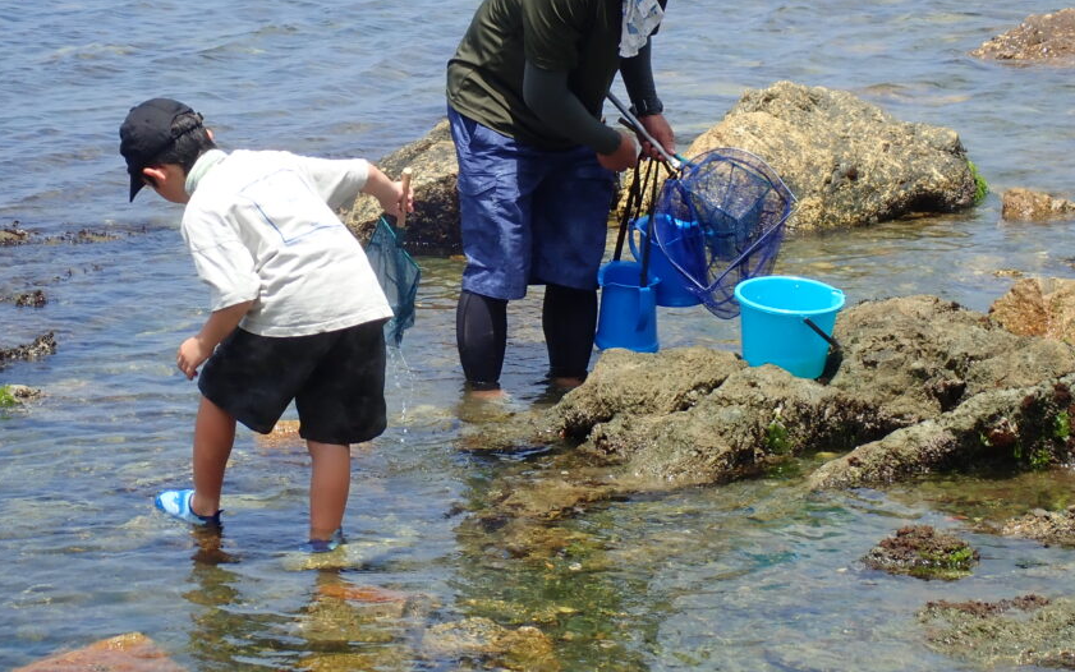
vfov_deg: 10.2
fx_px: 3780
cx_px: 442
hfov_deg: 16.2
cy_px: 202
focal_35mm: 129
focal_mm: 18
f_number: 6.3
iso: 200
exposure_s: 1/400
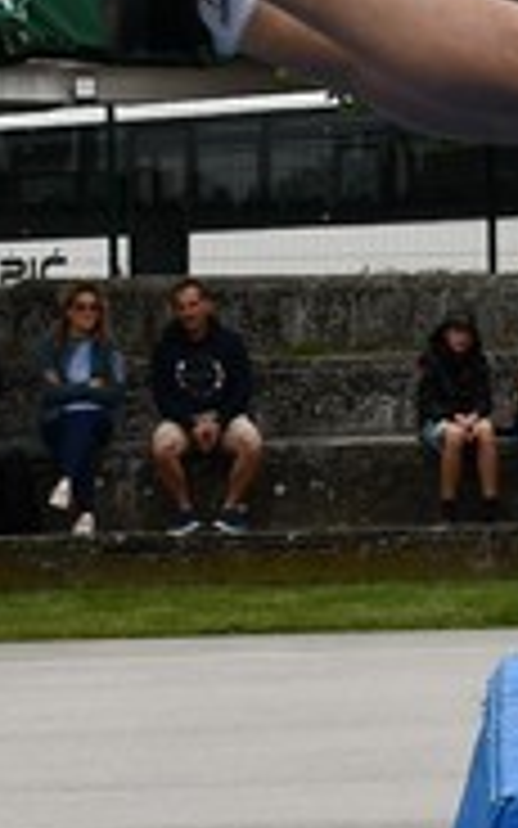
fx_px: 4608
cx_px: 919
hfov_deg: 6.3
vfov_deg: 10.3
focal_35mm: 204
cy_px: 340
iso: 100
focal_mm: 24
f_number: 8
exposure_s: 1/250
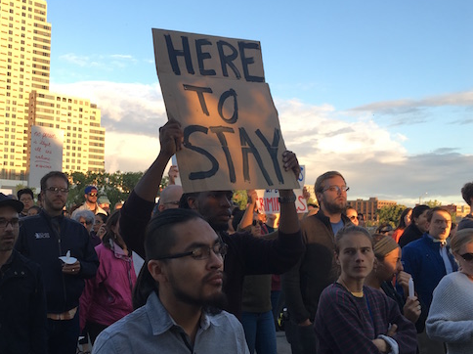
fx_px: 546
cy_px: 195
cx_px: 173
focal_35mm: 40
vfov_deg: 35.9
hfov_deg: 46.4
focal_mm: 4.15
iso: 25
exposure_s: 1/193
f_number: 2.2
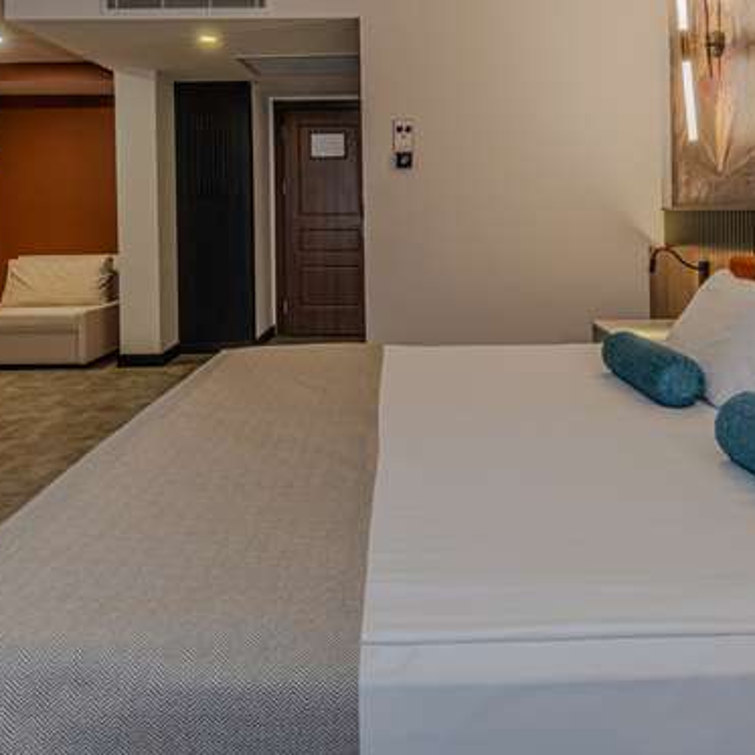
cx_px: 422
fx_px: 691
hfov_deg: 57.1
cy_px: 221
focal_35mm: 28
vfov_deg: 55.4
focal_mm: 8
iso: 400
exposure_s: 1/8
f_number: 11
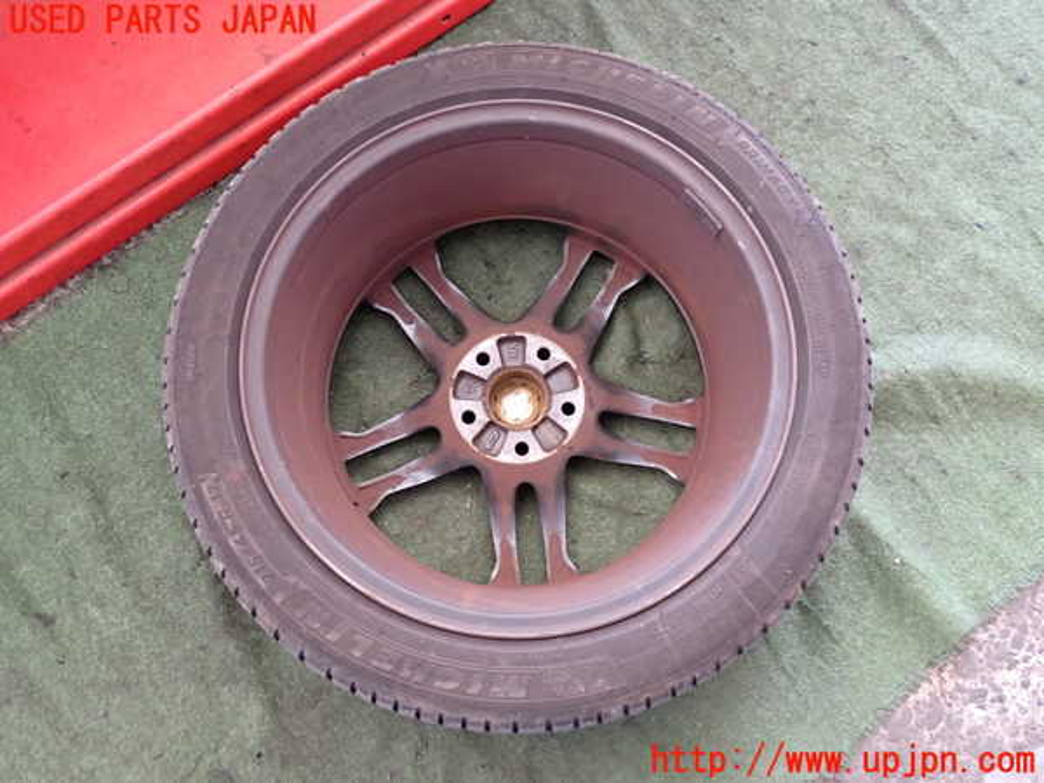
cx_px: 522
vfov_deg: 46.8
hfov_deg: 60.0
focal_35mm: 30
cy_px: 392
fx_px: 905
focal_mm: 5.4
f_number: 2.3
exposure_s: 1/30
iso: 500
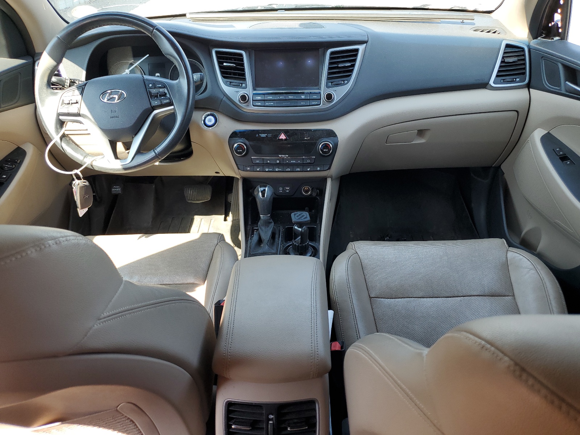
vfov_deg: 53.1
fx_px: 436
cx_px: 290
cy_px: 218
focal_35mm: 26
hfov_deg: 67.3
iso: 50
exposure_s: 1/189
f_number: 1.5
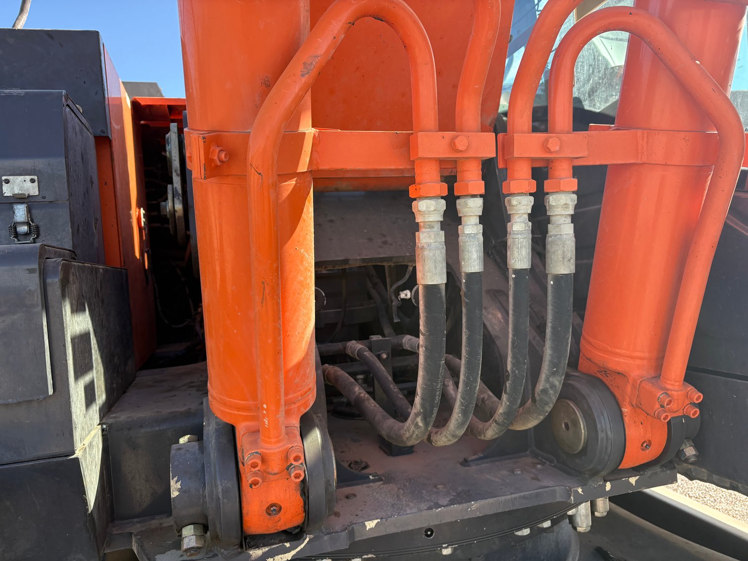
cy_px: 280
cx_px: 374
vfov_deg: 53.1
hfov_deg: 67.3
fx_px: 562
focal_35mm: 26
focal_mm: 5.96
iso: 64
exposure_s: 1/623
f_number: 1.6
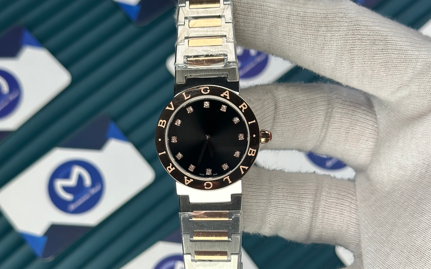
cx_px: 216
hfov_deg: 30.2
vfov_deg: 19.1
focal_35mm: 68
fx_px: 799
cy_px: 184
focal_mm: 6.86
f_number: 1.78
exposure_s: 1/980
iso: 64
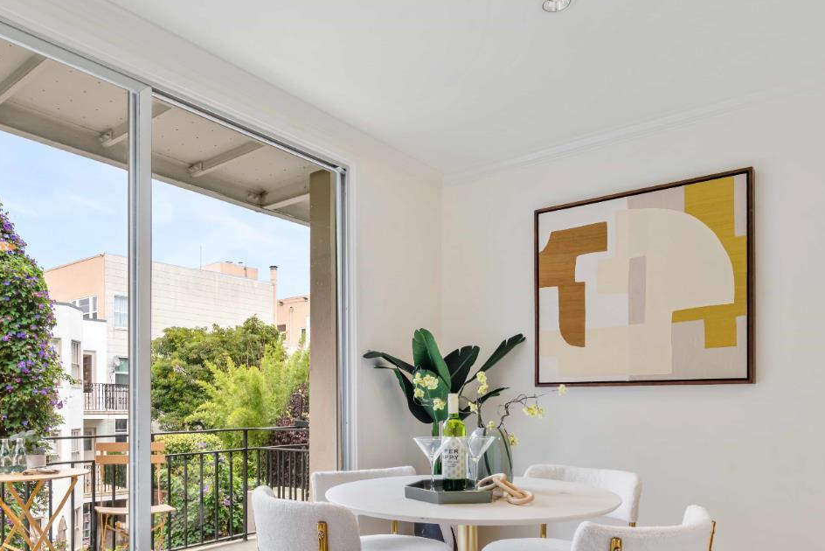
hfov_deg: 66.9
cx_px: 344
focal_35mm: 27
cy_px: 401
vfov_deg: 46.5
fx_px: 619
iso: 640
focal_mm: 17
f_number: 11
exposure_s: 1/20
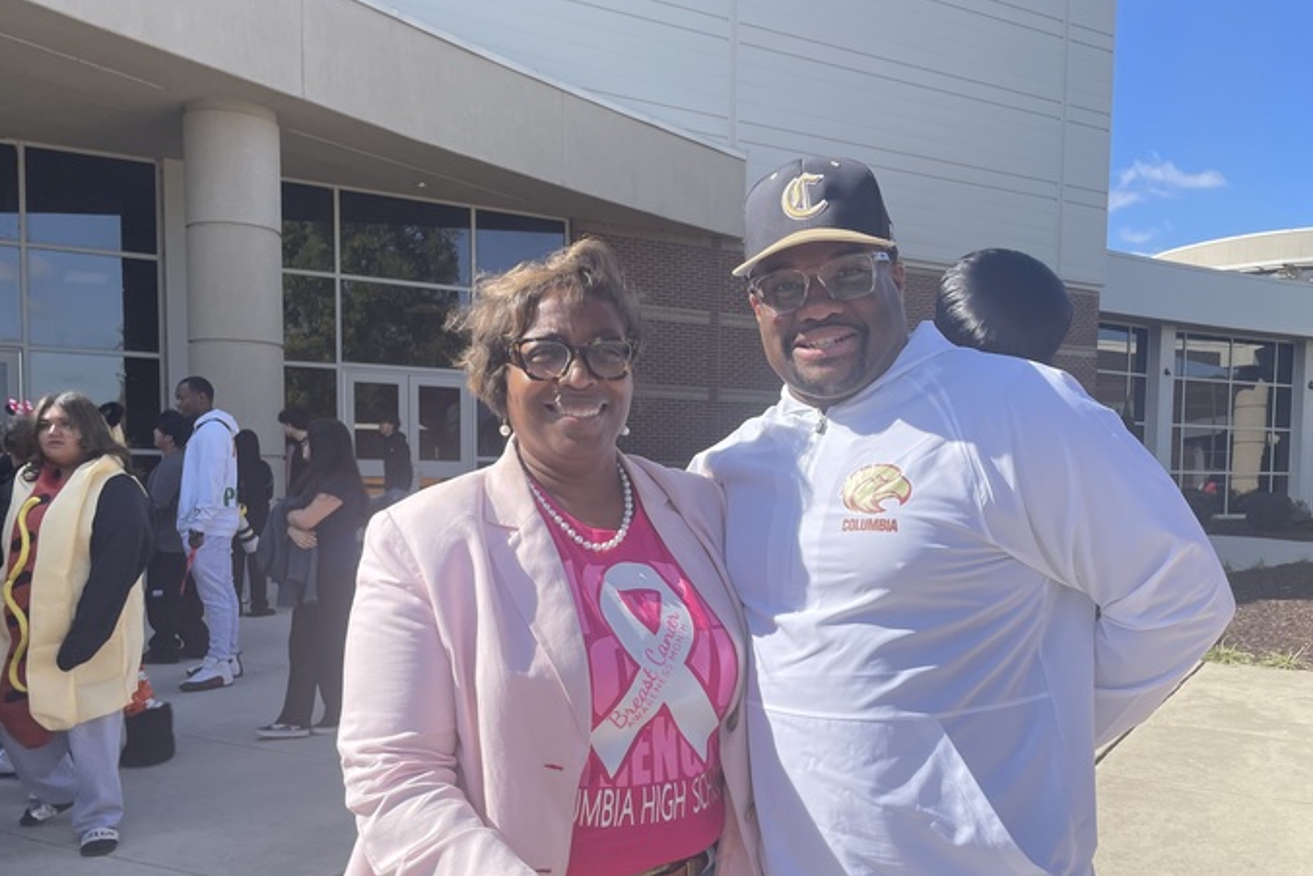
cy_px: 563
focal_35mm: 32
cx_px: 693
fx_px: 1167
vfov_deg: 40.8
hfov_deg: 58.7
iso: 50
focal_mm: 4.2
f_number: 1.6
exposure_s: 1/3300
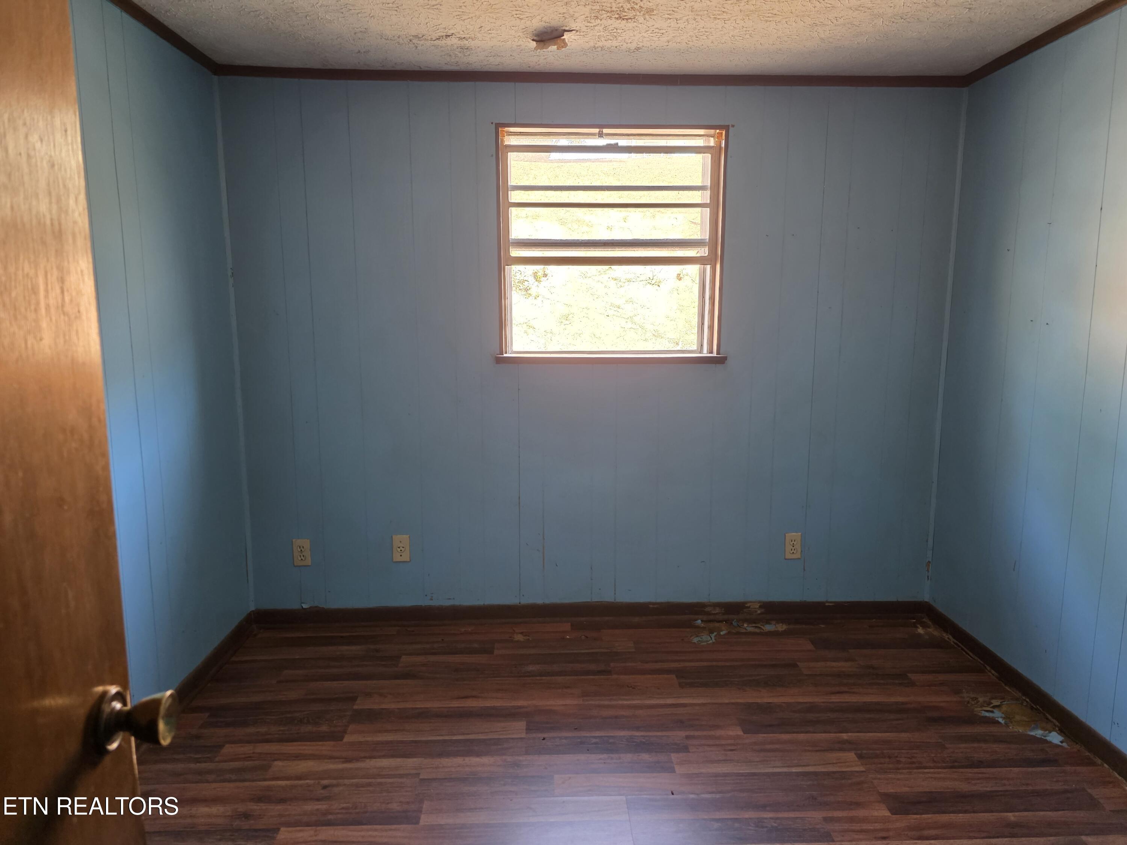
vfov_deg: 58.9
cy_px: 422
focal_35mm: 23
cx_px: 564
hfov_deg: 73.9
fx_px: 749
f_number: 1.7
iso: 500
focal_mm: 6.3
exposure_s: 1/120
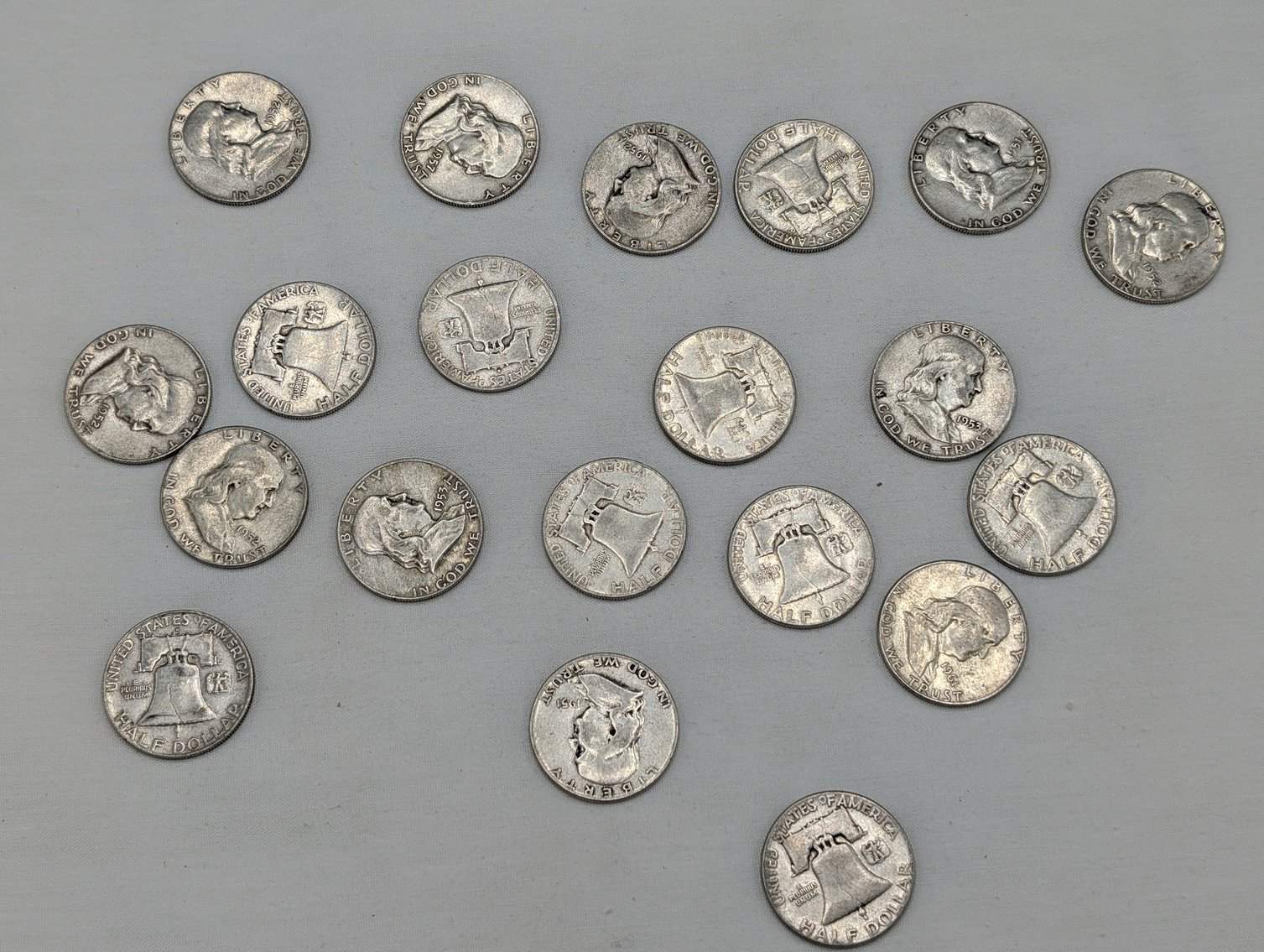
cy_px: 476
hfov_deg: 38.9
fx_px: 1792
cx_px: 632
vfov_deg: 29.8
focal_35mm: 49
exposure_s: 1/477
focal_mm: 6.9
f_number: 1.68
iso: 20
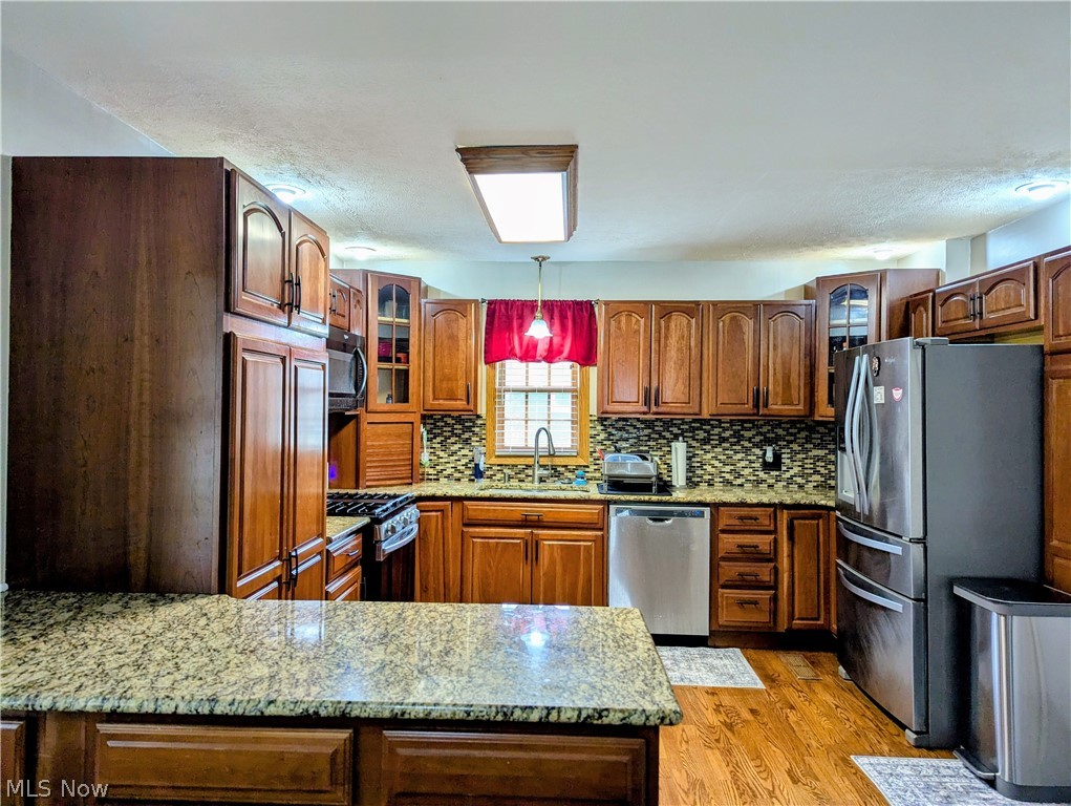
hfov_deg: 71.5
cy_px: 403
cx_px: 536
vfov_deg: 56.9
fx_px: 743
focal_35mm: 24
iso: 65
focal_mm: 6.81
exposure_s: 1/40
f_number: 1.85
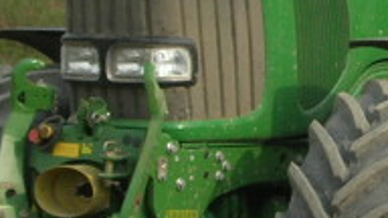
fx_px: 2274
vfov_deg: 5.5
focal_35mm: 221
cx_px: 453
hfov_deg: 9.6
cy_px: 46
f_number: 4.8
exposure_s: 1/389
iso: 64
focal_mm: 7.8
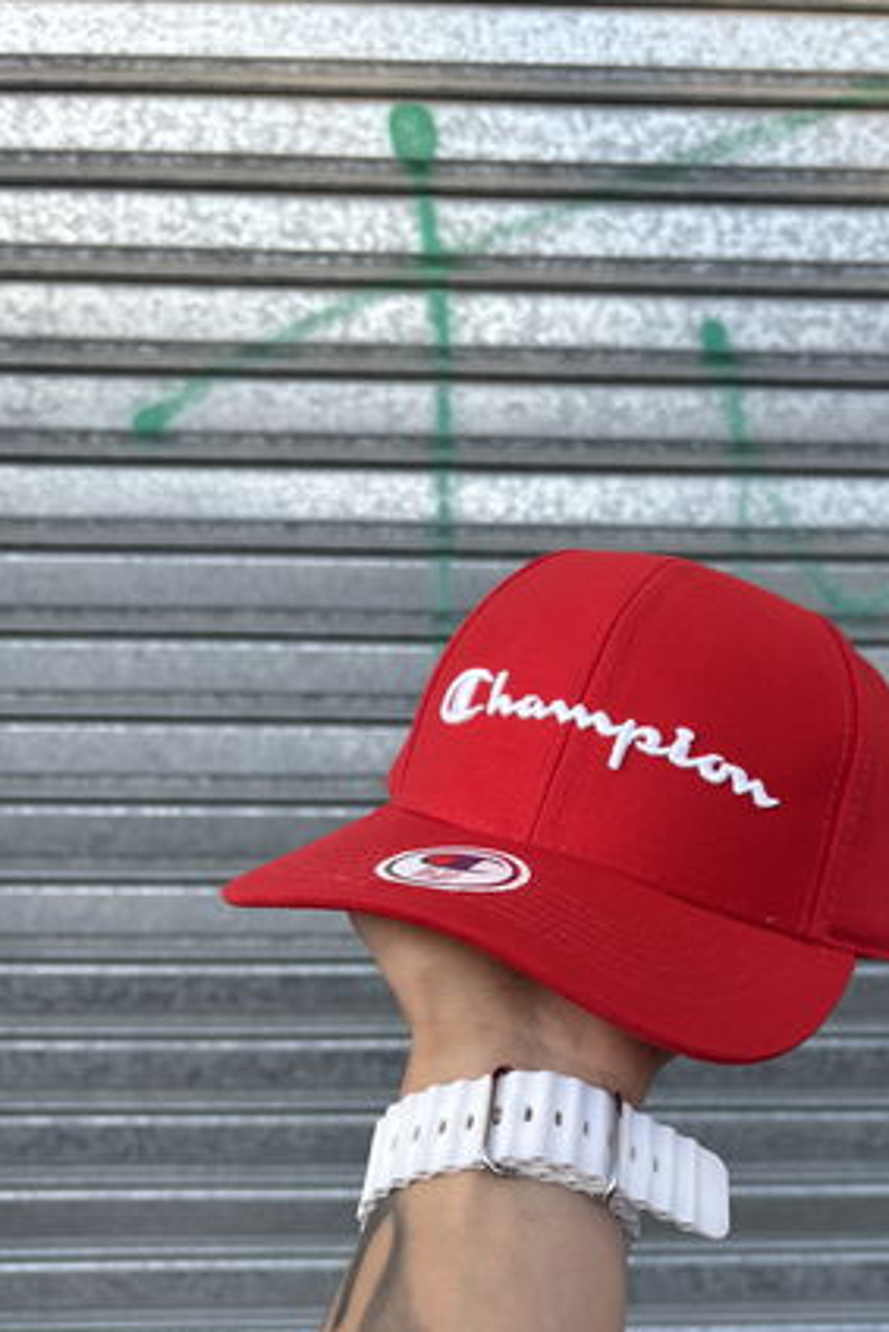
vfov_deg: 55.3
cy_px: 803
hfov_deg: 38.6
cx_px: 565
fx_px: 1258
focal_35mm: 34
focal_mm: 5.96
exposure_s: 1/384
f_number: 1.6
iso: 50
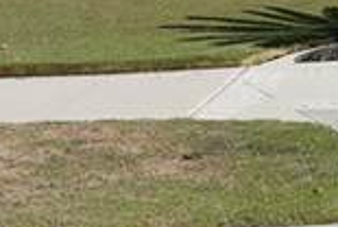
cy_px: -182
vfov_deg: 7.5
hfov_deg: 11.5
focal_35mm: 178
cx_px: 120
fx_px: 1674
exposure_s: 1/320
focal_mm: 18
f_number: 8
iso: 100
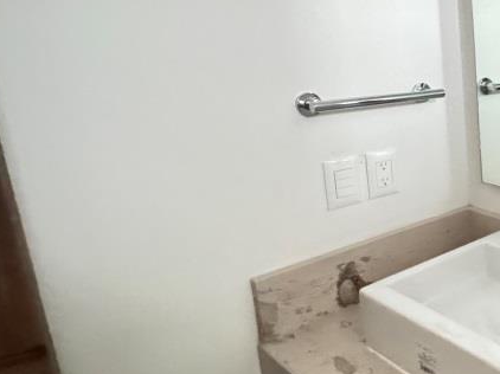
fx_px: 491
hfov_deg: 39.5
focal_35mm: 34
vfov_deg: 41.5
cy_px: 142
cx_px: 595
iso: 1600
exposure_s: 1/37
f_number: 2.2
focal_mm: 2.22
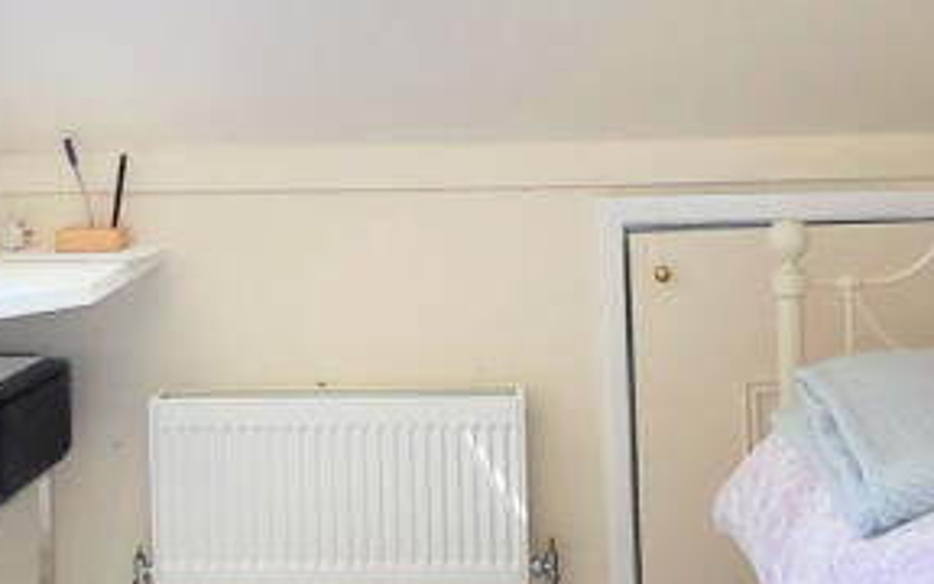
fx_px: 1247
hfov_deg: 41.1
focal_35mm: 49
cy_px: 45
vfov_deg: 25.4
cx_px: 470
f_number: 2.2
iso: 125
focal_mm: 1.74
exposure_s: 1/50
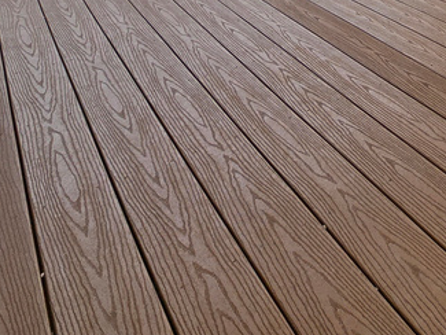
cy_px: -183
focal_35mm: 41
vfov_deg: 25.3
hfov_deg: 36.1
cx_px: 528
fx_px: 528
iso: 50
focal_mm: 2.2
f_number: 2.2
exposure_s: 1/1182
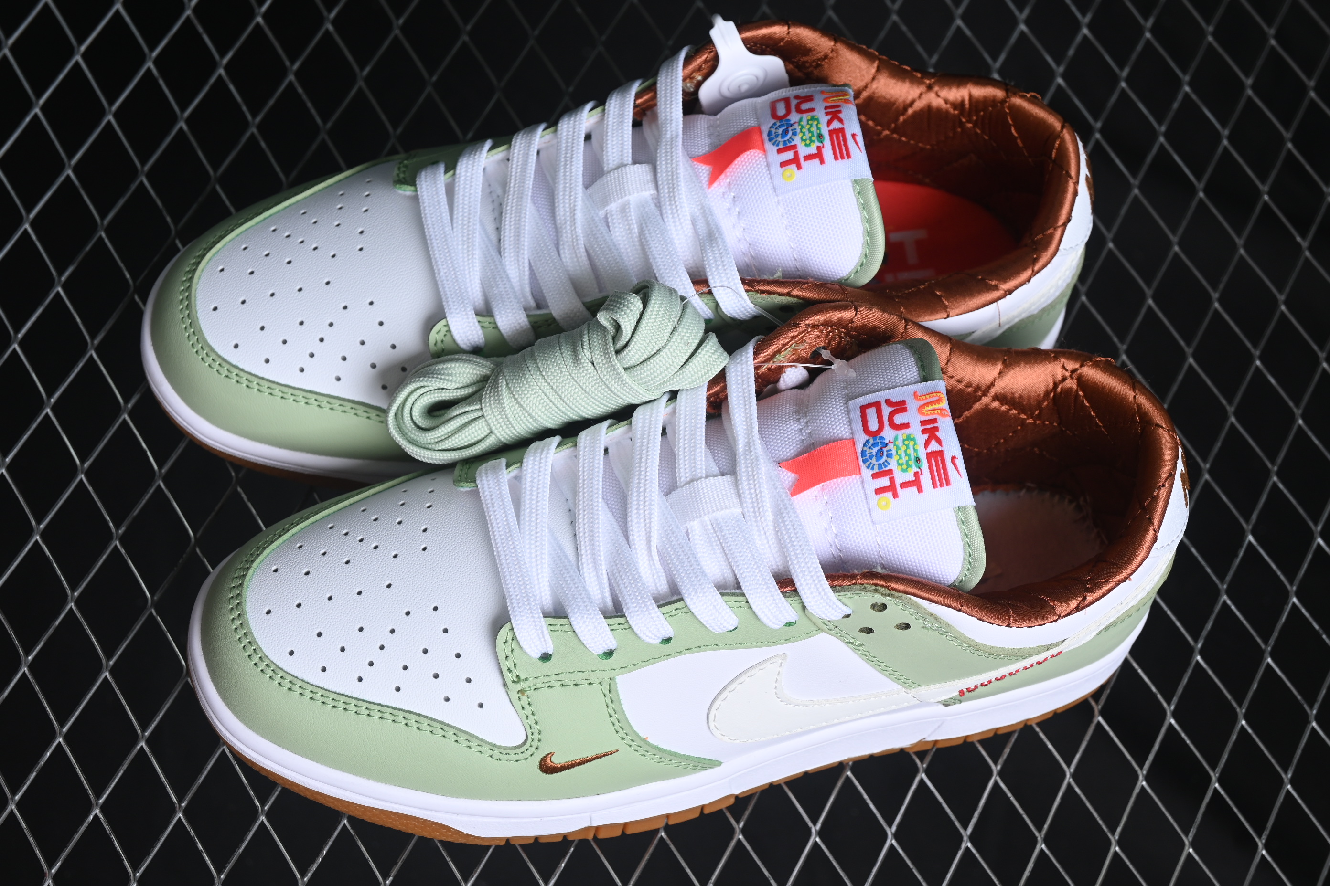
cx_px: 665
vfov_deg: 18.2
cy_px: 443
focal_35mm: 75
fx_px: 2771
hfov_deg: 27.0
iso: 160
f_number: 7.1
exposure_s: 1/80
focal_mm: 50
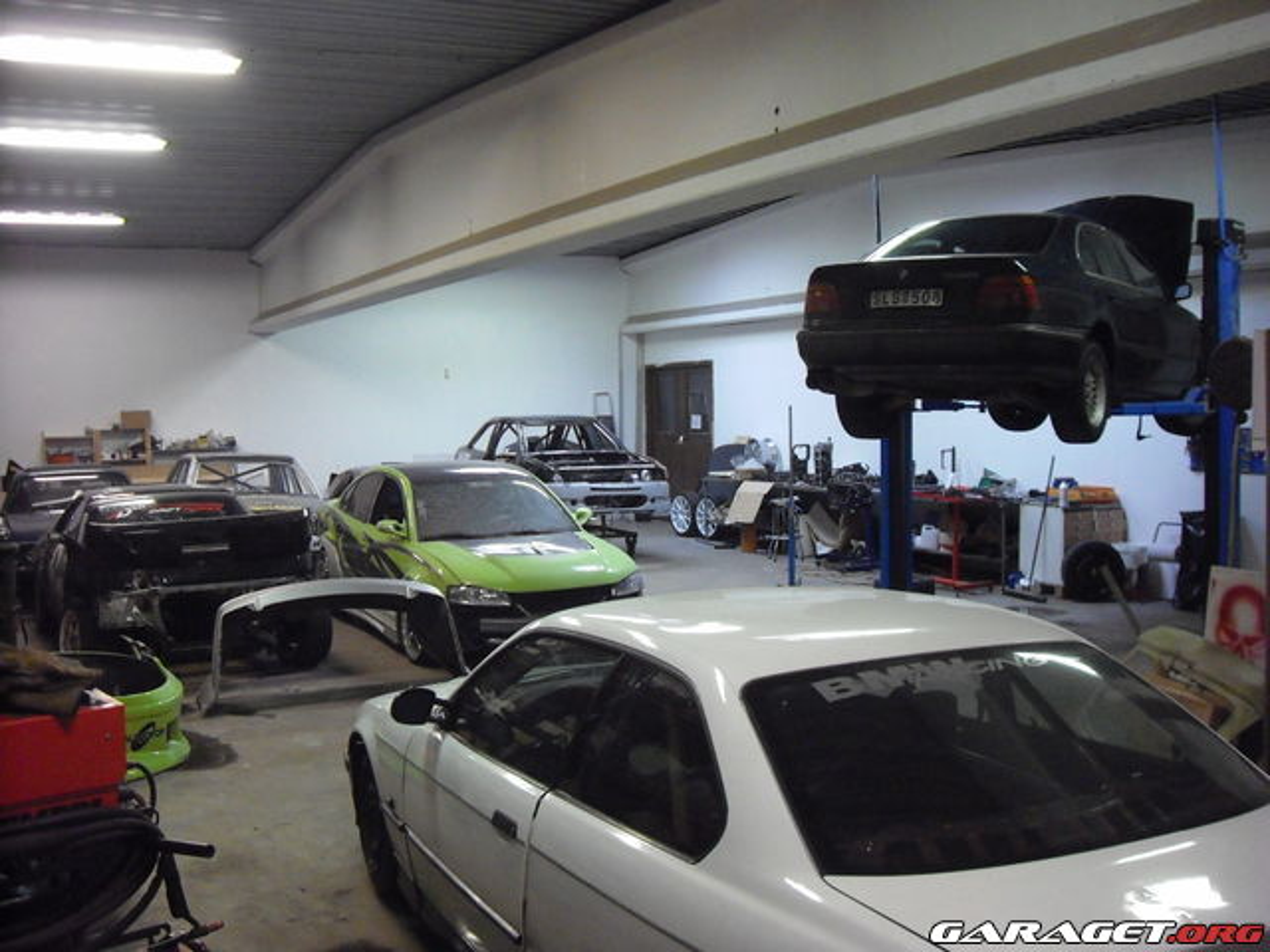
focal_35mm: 37
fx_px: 1357
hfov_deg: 50.1
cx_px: 635
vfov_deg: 38.7
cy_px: 476
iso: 640
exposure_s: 1/50
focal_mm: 6.2
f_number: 2.7
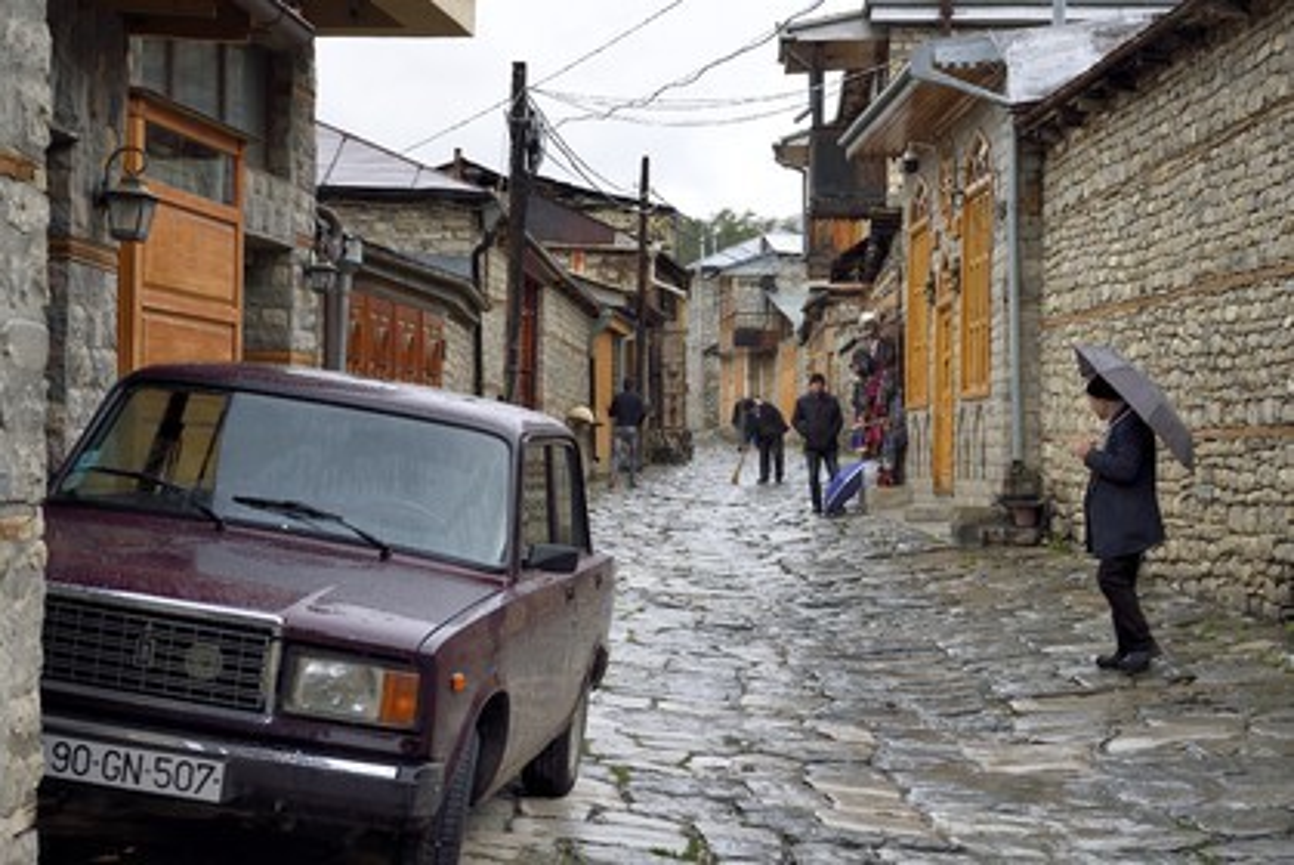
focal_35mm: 65
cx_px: 647
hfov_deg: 30.9
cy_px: 432
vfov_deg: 21.0
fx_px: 2338
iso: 800
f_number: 10
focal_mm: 65
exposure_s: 1/500
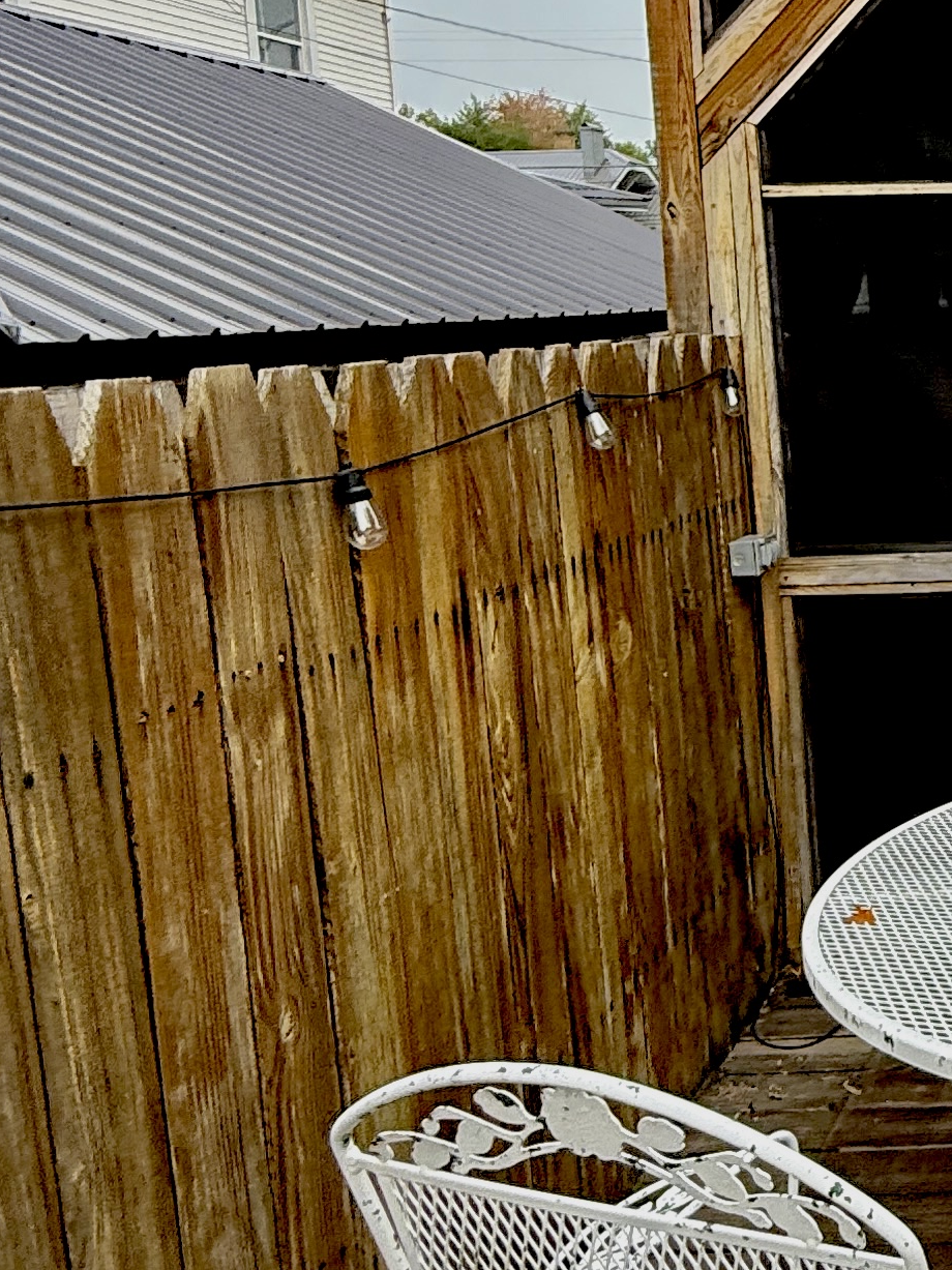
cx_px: 1372
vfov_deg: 40.9
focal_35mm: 46
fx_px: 1687
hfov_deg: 25.1
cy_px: 460
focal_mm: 2.22
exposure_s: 1/694
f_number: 2.2
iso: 50
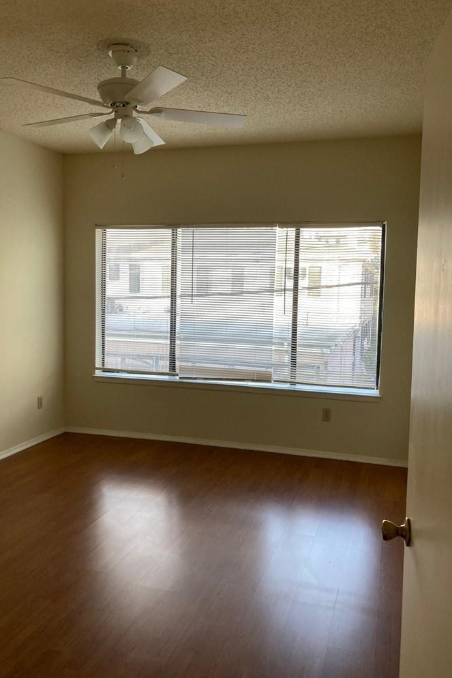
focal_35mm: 30
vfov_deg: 61.9
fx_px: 565
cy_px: 338
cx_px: 217
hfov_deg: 43.6
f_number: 1.8
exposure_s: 1/120
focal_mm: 3.99
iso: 32
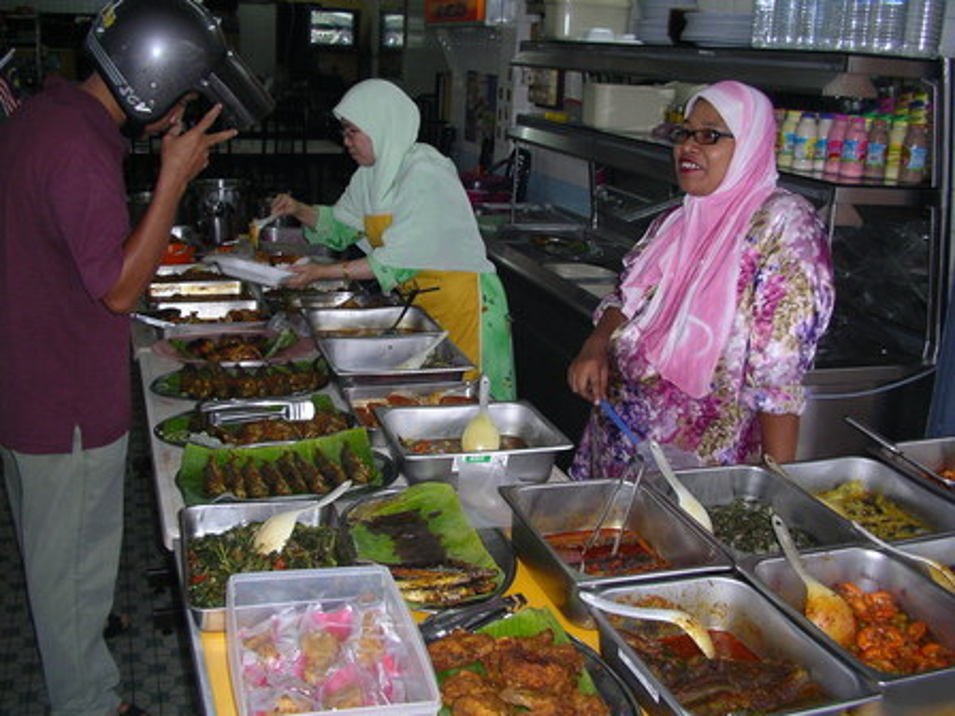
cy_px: 358
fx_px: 1021
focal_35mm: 37
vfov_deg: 38.7
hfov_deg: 50.1
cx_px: 478
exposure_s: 1/60
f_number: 2.8
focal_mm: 5.7
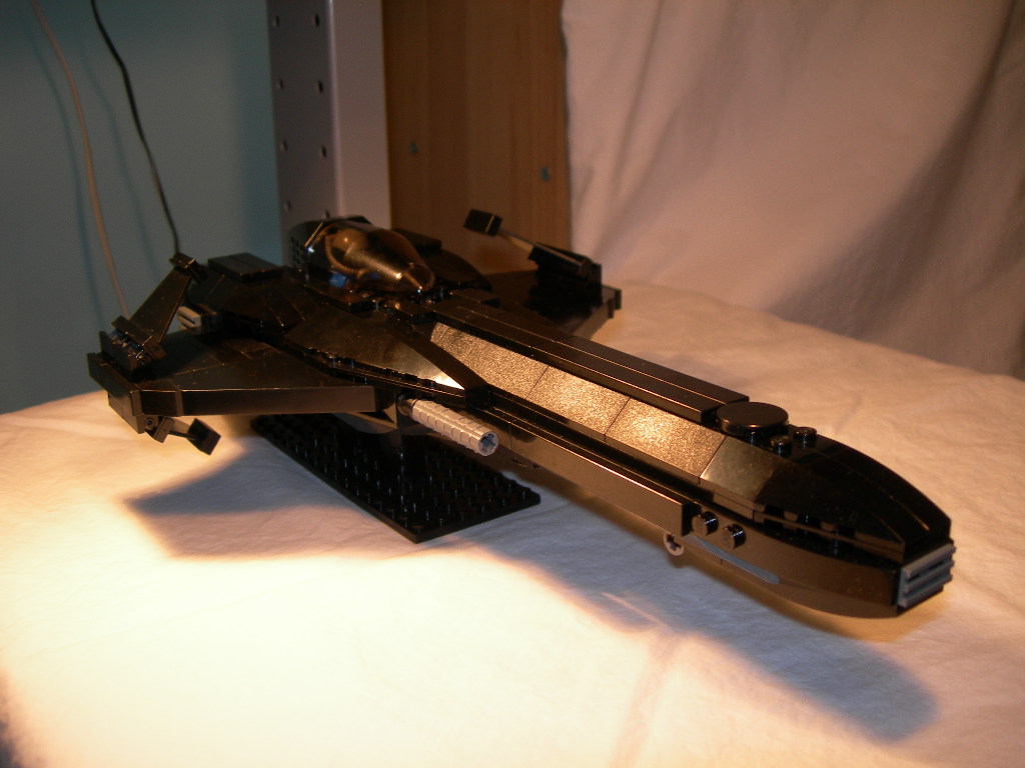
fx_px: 1125
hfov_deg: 49.0
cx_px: 512
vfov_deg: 37.7
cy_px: 384
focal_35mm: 38
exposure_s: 1/41.8
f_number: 2.8
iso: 50
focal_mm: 7.8
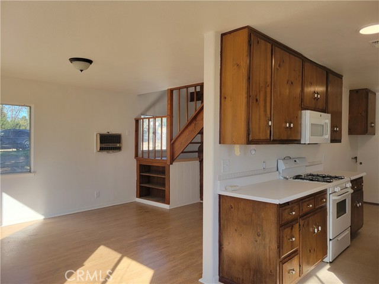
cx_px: 190
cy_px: 142
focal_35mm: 26
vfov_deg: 53.1
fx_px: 285
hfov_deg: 67.3
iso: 40
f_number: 1.8
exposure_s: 1/305
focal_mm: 5.4
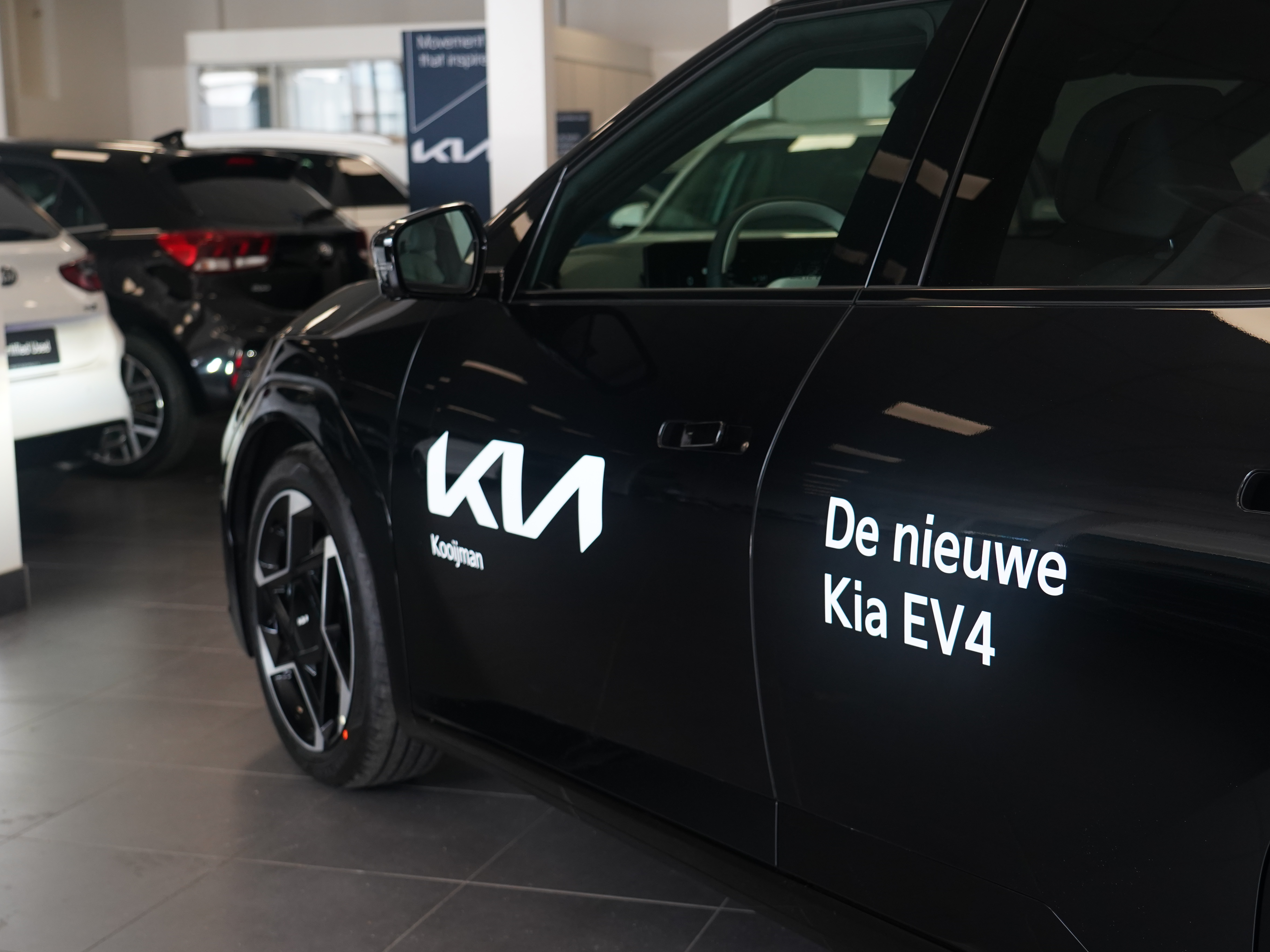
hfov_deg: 39.6
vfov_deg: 30.2
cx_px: 683
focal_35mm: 48
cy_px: 523
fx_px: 1761
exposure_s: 1/60
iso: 1250
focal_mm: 39
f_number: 4.5
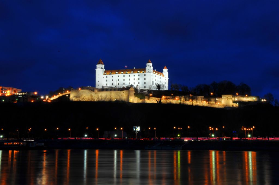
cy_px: 92
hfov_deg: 37.9
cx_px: 140
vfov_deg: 25.7
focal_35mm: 52
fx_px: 406
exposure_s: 10
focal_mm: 35
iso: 200
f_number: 22
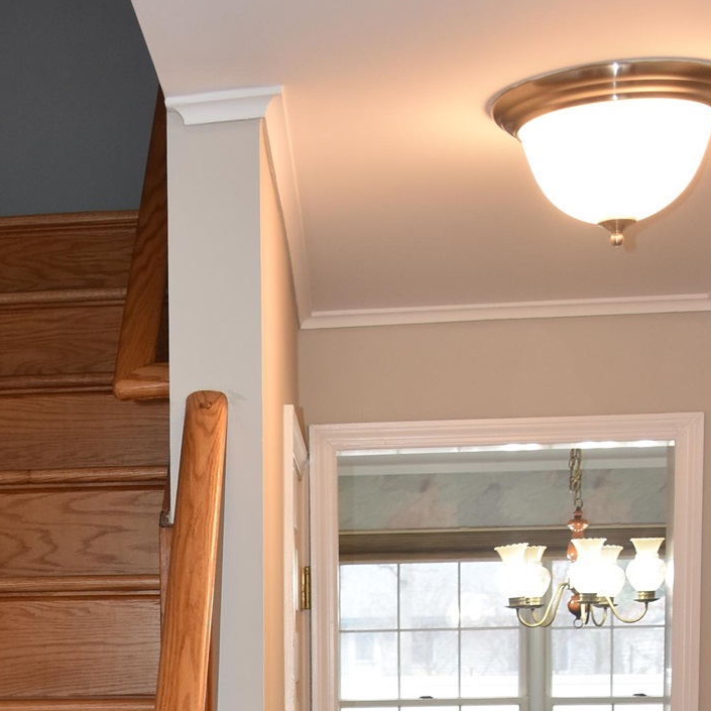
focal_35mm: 75
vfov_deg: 20.8
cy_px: 954
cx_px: 11
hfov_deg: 22.2
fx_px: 1743
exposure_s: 1/60
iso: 500
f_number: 3.5
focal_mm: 18
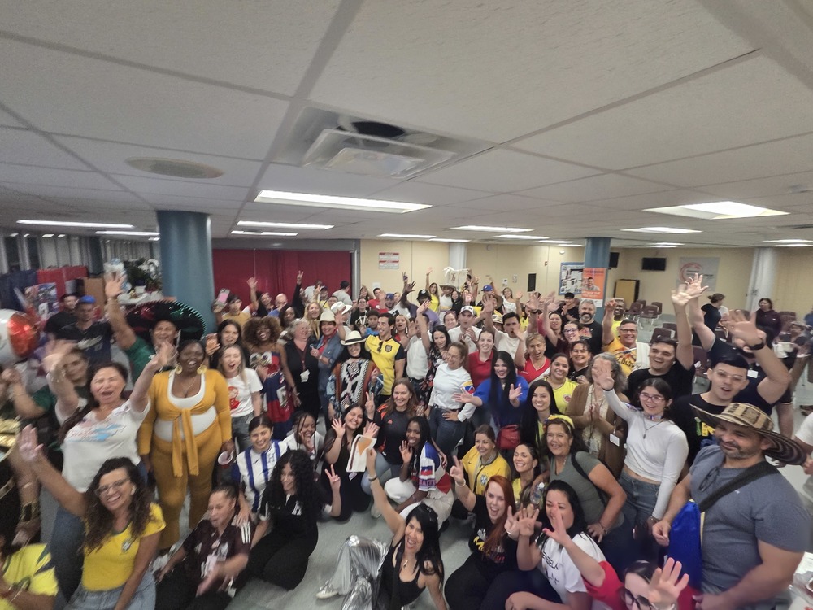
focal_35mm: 13
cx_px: 406
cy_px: 305
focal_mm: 2.2
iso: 250
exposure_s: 1/60
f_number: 2.2
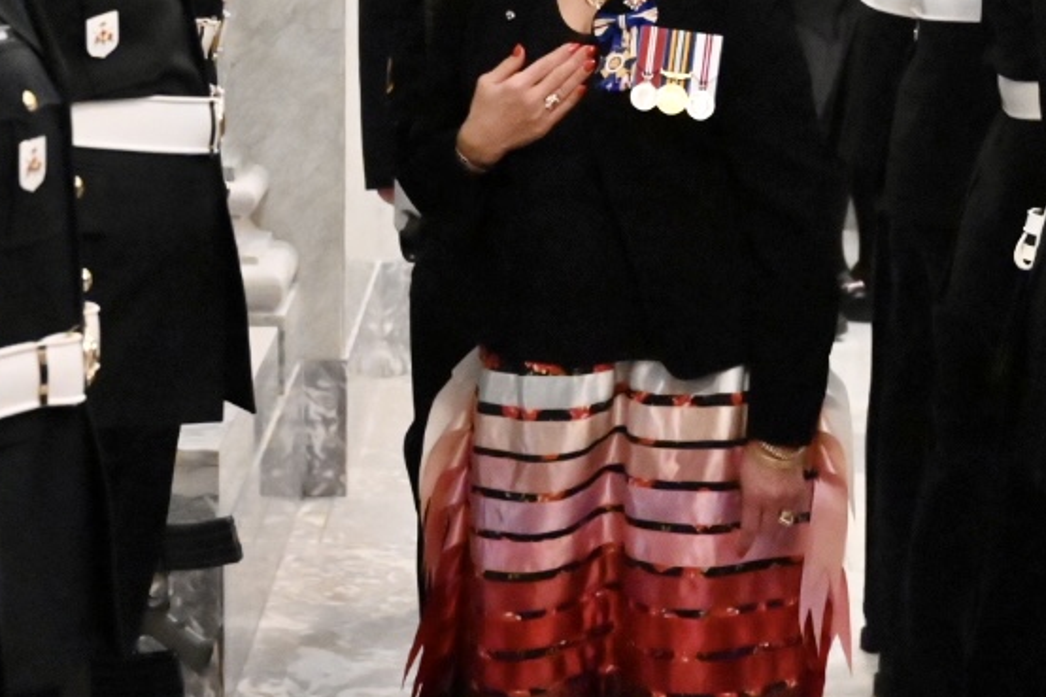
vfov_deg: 12.0
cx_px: 716
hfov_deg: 17.9
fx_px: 3311
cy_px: 232
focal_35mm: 114
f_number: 4
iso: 10000
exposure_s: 1/250
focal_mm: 39
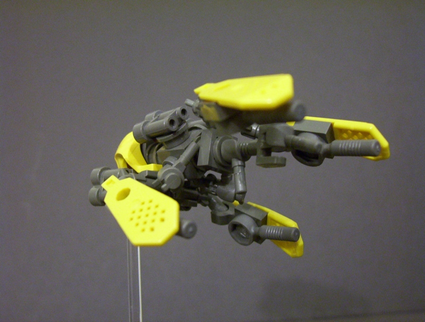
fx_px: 530
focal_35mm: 43
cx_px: 212
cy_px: 161
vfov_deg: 33.8
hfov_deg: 43.7
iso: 200
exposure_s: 1/10.2
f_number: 2.73
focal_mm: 5.77
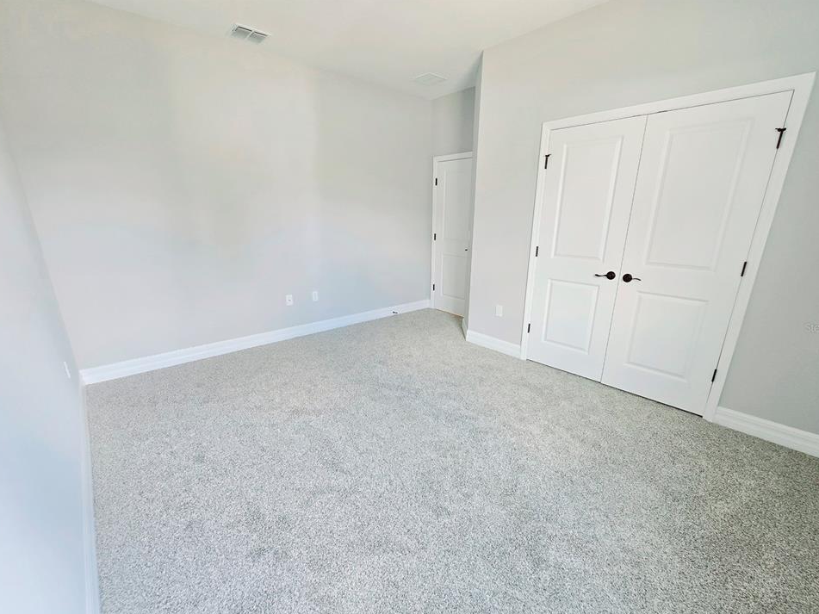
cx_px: 416
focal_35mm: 14
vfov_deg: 85.5
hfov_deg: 102.1
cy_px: 327
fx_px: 331
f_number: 2.2
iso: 200
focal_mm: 2.2
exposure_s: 1/60.2
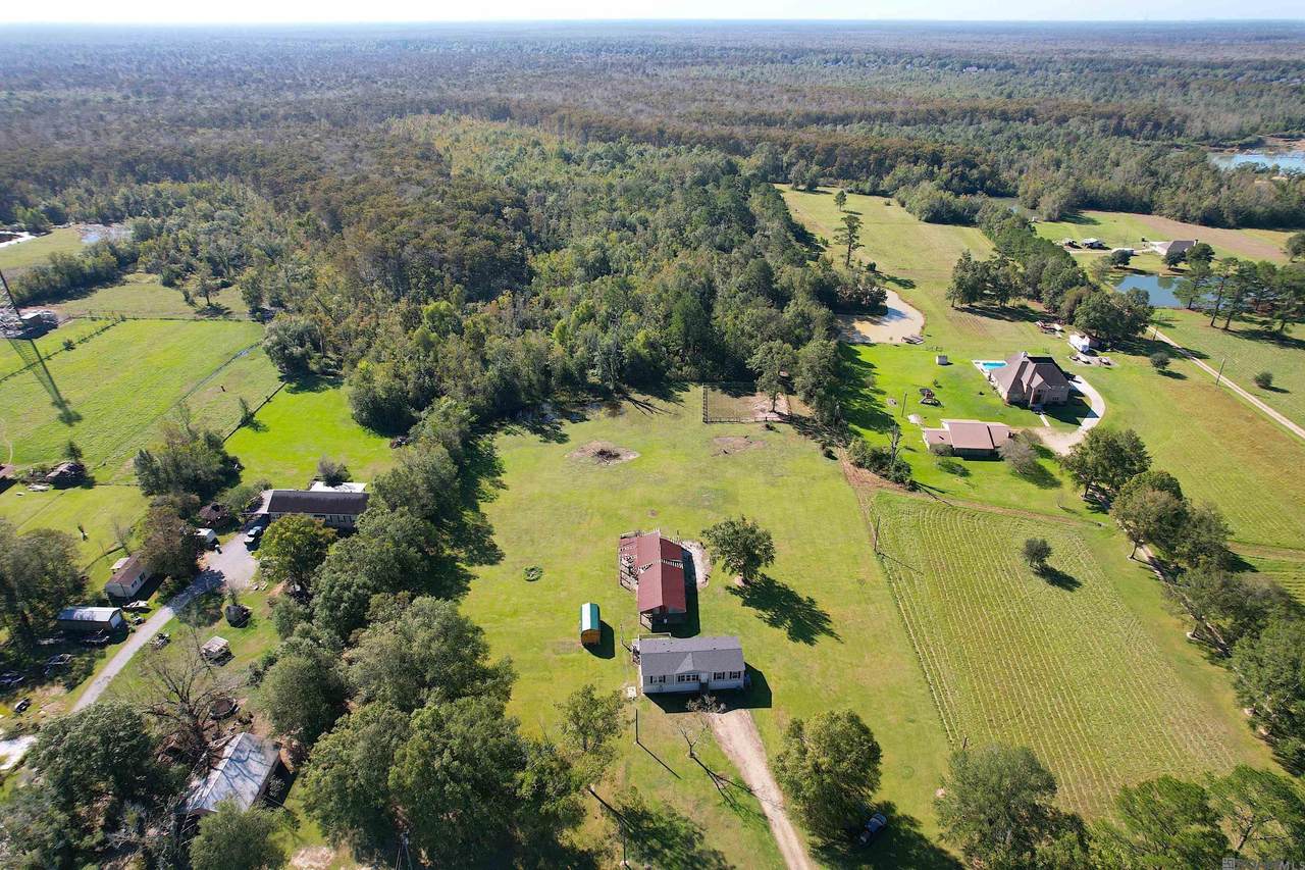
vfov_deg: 57.2
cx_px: 652
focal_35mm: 22
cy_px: 435
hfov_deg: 78.6
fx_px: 797
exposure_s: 1/400
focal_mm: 8.38
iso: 200
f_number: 2.8
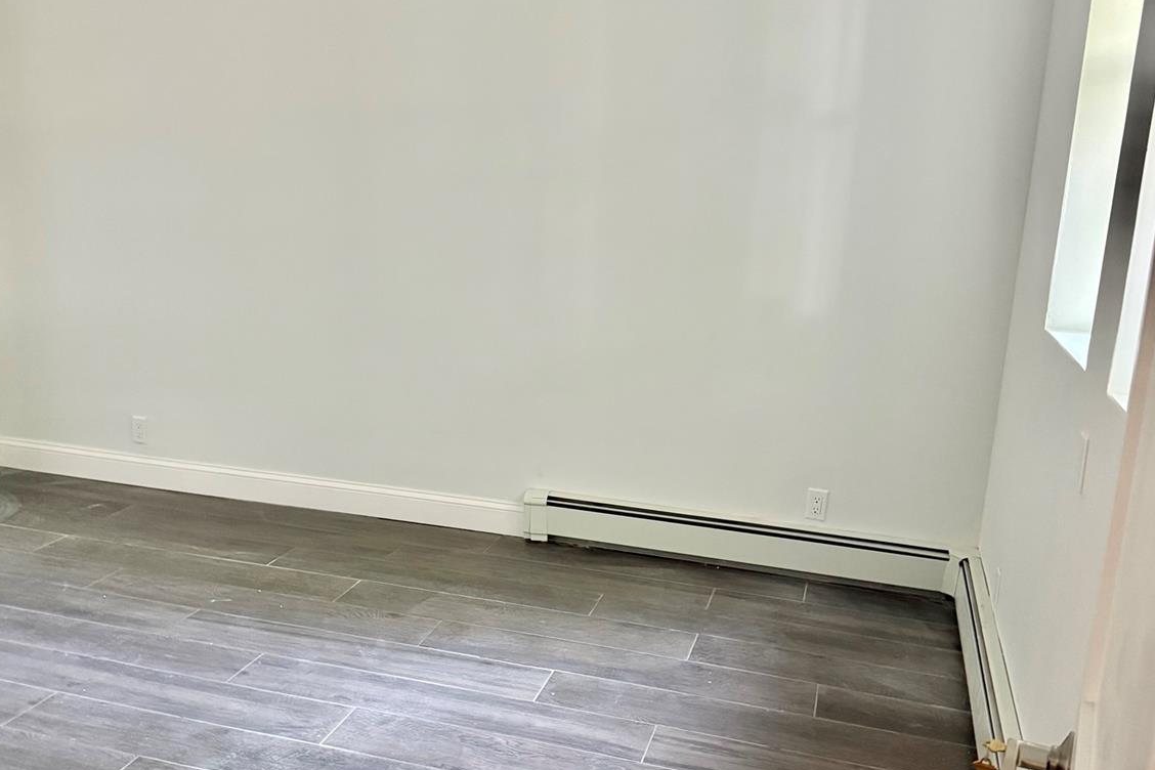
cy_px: 405
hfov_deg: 55.8
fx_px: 1091
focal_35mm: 34
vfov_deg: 38.9
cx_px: 582
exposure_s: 1/40
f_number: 1.78
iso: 640
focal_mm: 6.76
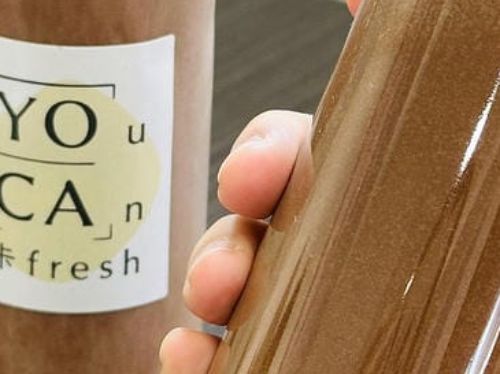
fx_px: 2280
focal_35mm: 158
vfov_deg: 9.4
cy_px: 204
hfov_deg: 12.5
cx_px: 305
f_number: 1.78
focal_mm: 6.86
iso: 80
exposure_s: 1/61
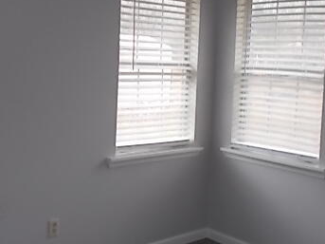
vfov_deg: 26.0
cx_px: 152
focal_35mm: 56
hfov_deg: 34.3
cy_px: 100
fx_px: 526
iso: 80
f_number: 3.4
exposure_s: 1/30
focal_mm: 5.3
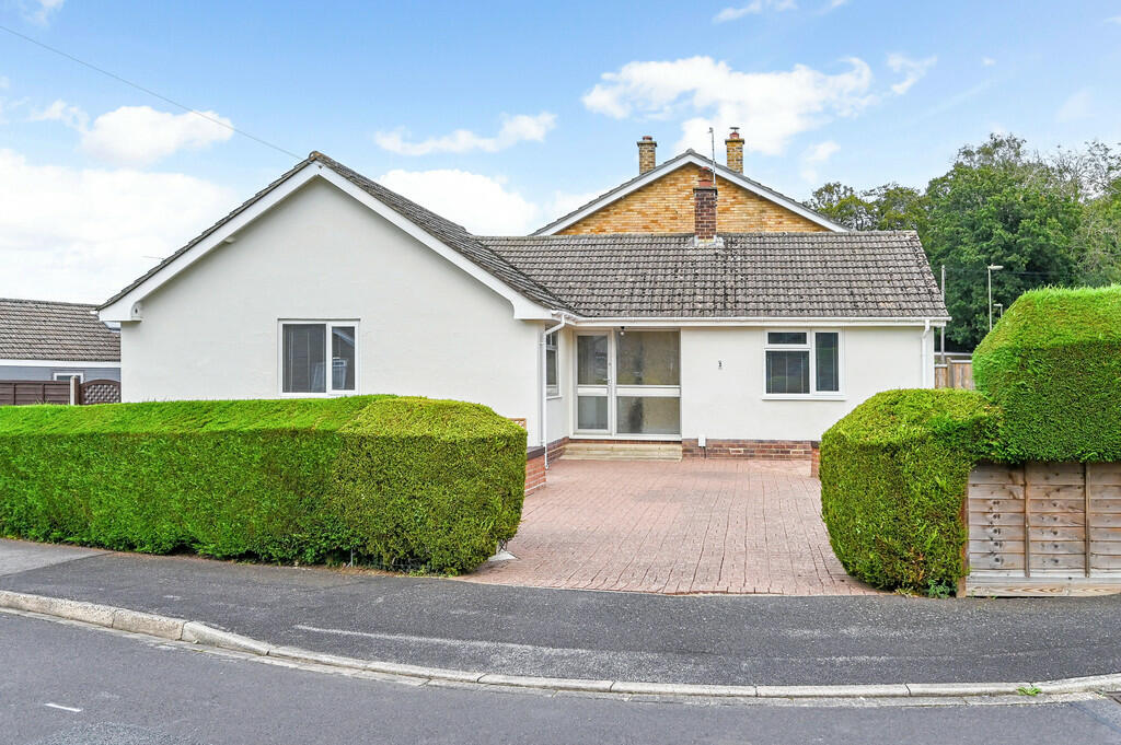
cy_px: 372
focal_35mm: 30
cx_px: 560
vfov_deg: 43.5
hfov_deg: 62.0
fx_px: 933
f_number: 8
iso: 400
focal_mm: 30
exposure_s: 1/640
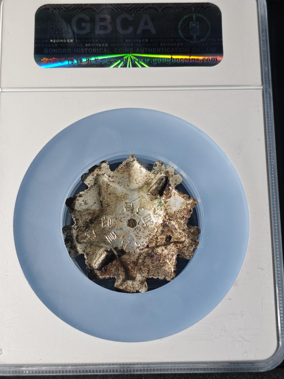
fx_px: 547
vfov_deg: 38.2
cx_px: 142
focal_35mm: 50
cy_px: 190
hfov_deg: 29.1
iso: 50
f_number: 1.63
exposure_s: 1/124
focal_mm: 5.85
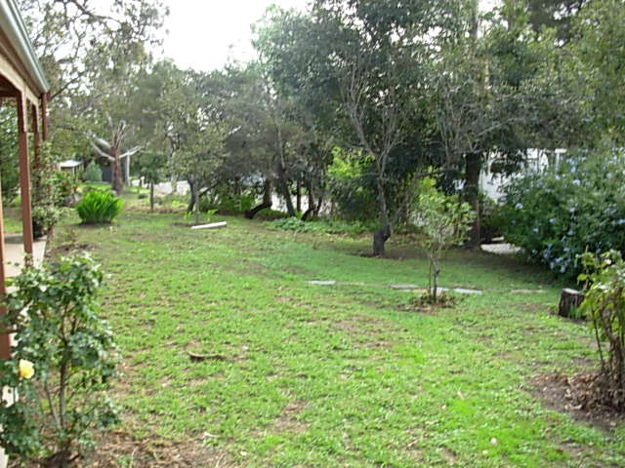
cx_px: 312
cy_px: 234
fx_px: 686
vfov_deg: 37.7
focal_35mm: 38
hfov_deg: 49.0
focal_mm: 6.3
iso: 50
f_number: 2.9
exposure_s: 1/124
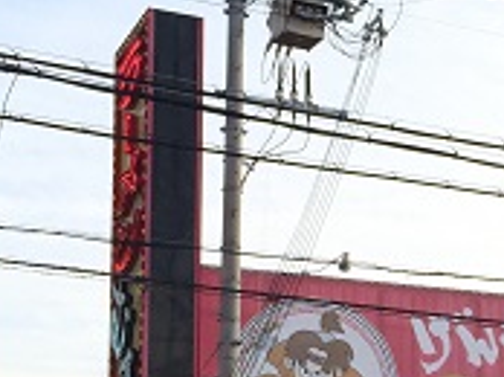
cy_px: 406
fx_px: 1585
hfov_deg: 17.3
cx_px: 595
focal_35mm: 109
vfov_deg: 13.3
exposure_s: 1/942
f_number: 2.2
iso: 32
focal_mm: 4.15
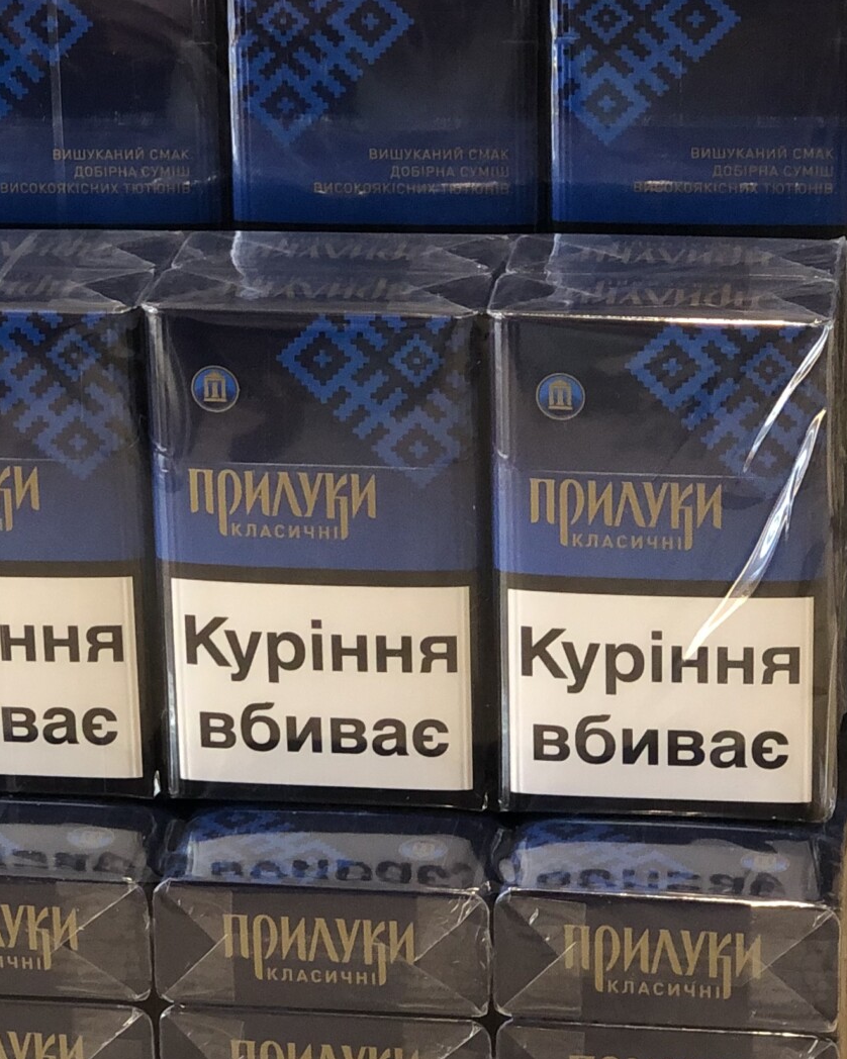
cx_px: 224
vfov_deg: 15.5
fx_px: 3887
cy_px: 386
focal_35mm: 124
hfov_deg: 12.4
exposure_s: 1/30
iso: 125
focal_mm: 6
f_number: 2.4
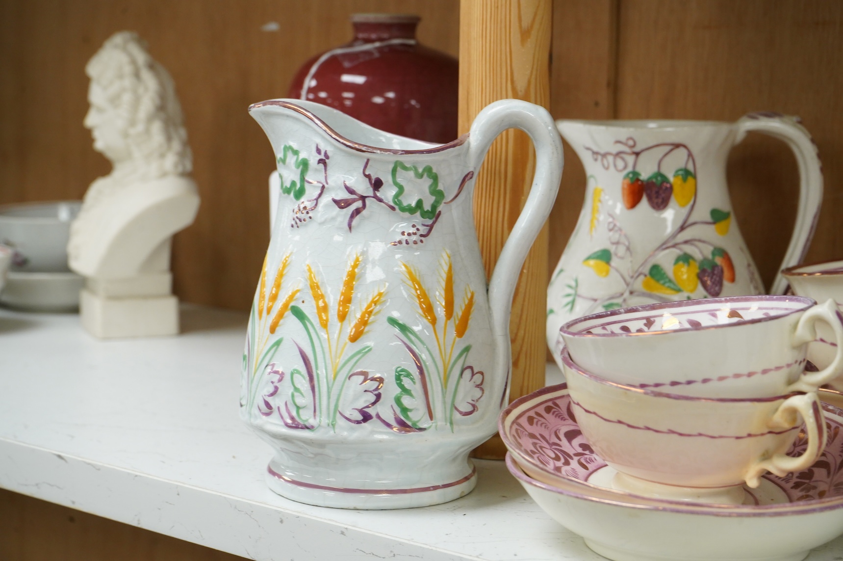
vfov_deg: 19.4
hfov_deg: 28.9
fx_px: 1638
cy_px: 280
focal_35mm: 70
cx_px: 422
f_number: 10
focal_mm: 70
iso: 2500
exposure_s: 1/80
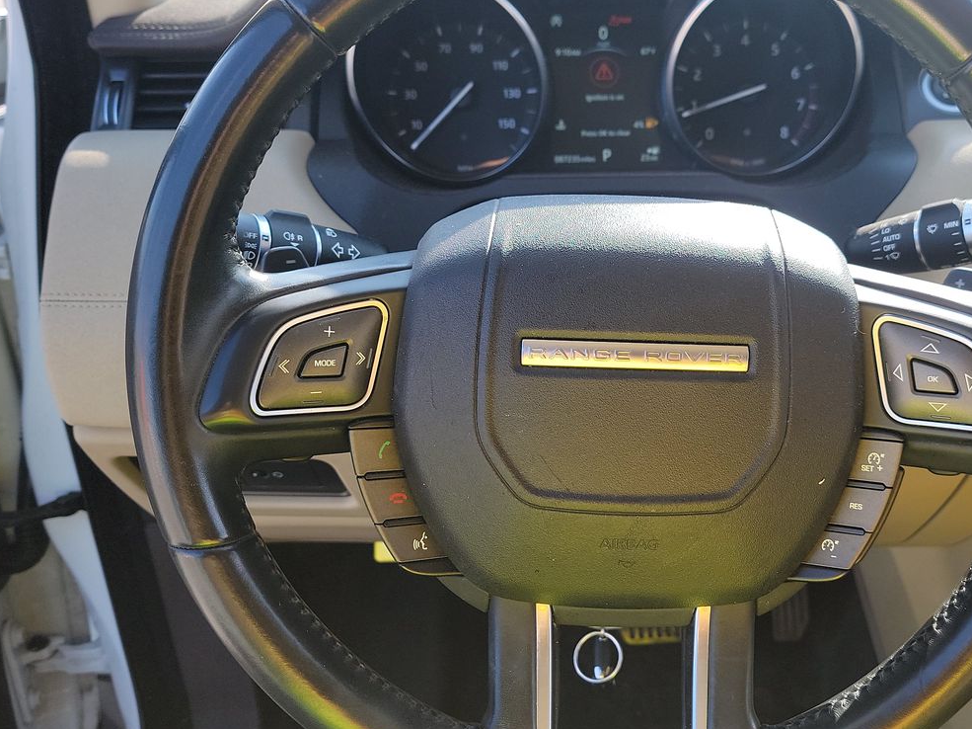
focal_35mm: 39
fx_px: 1095
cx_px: 619
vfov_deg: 36.8
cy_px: 354
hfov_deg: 47.4
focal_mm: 6.7
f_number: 1.8
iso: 50
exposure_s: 1/143
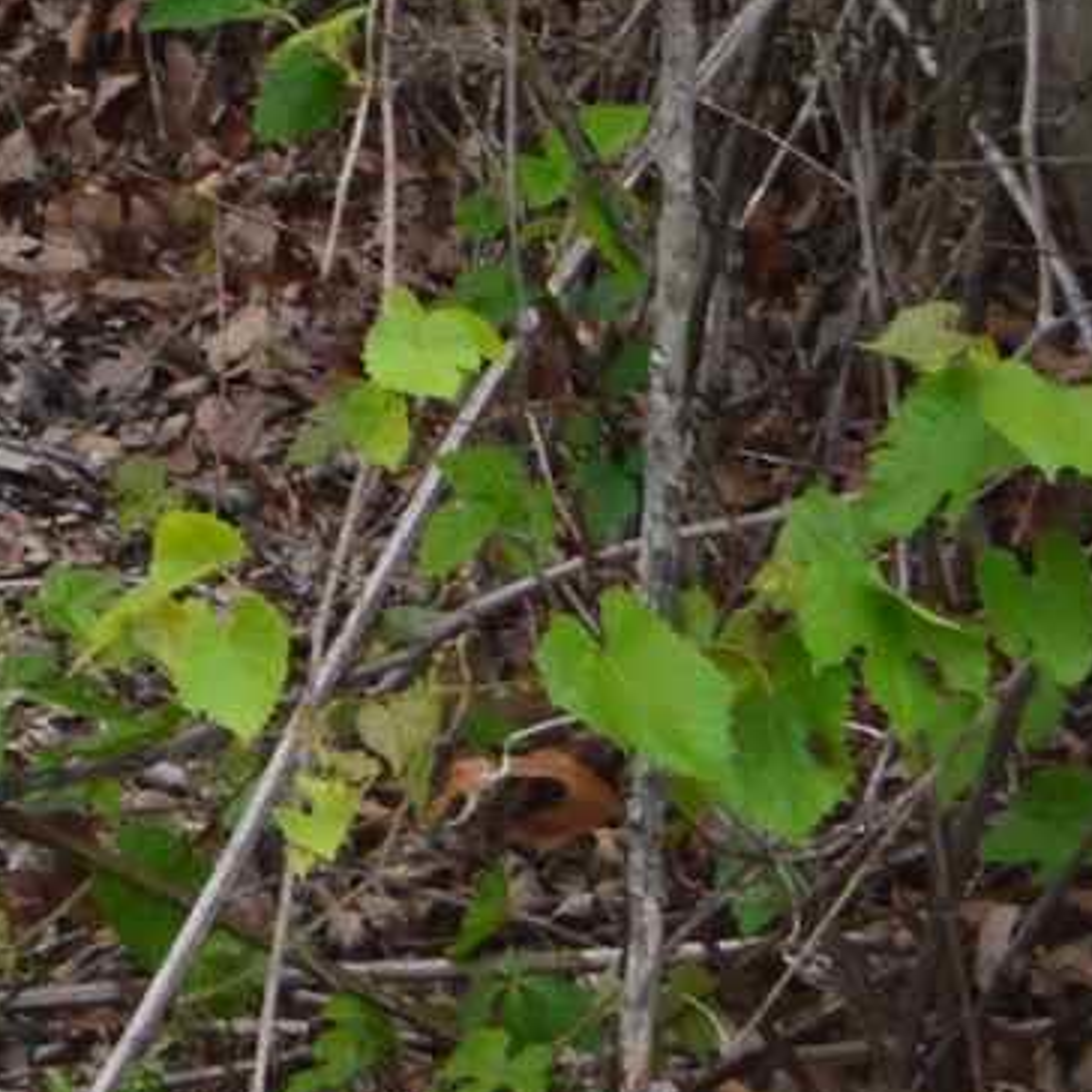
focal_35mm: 344
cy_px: -1752
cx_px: -3144
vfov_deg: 4.9
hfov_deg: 4.7
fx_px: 12277
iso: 400
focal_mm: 32
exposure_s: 1/200
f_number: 10
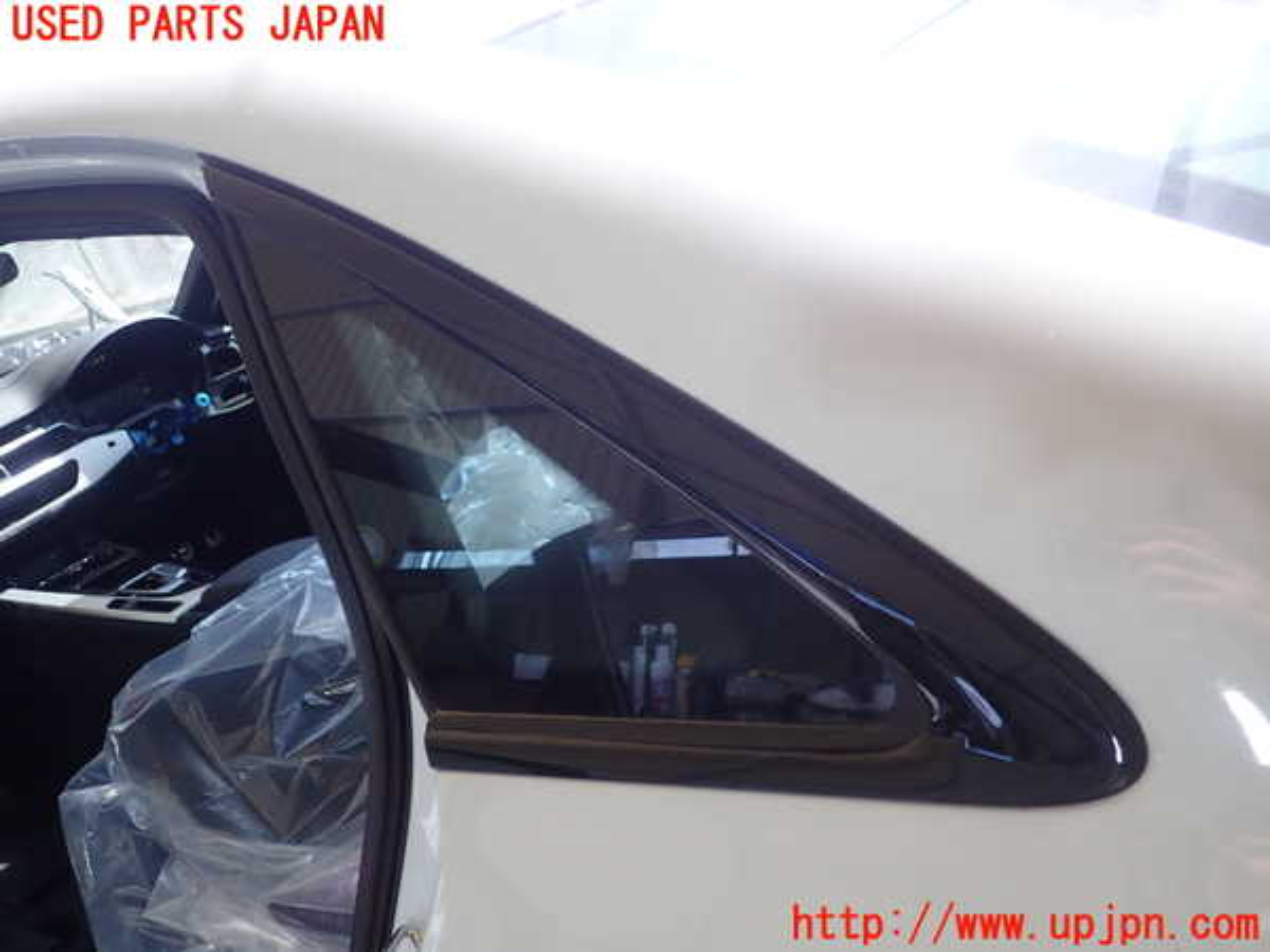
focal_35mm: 28
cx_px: 635
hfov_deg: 63.4
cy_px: 476
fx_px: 1027
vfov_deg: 49.7
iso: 125
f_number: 2.2
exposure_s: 1/60
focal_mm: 5.14
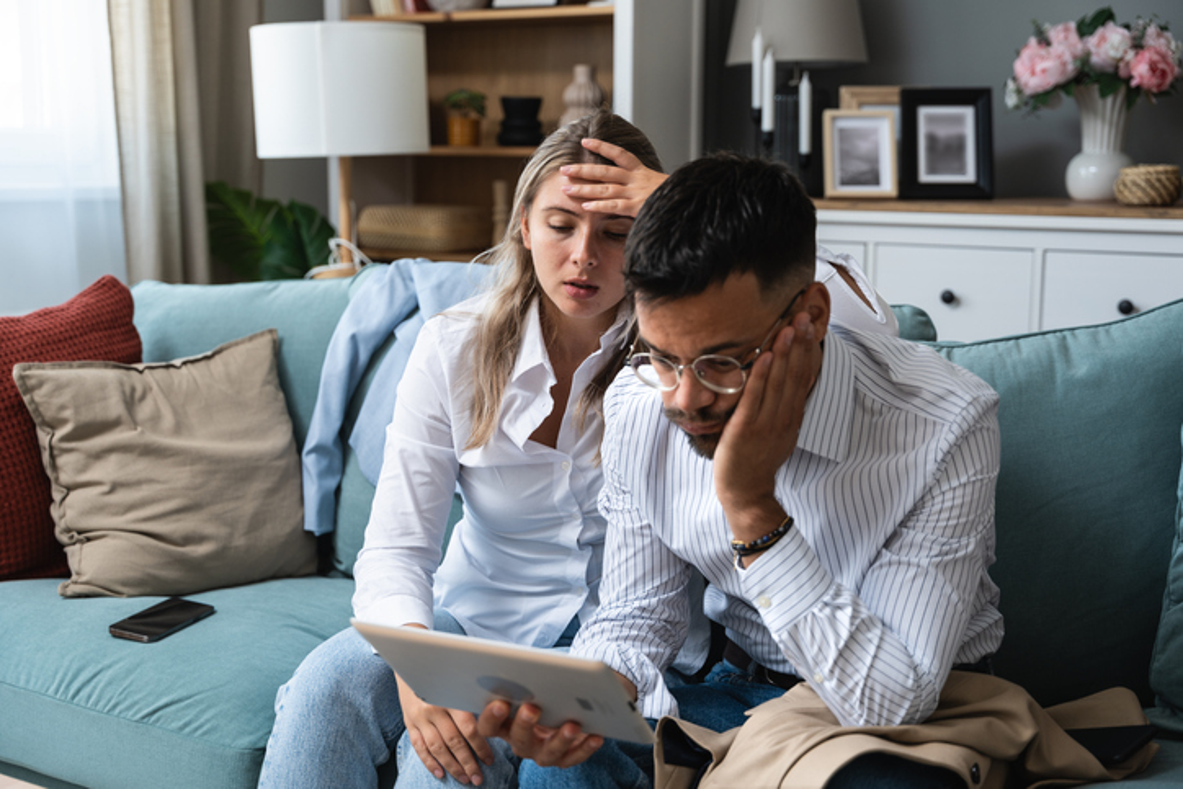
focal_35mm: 47
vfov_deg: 28.7
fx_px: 1541
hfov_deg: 42.0
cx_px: 592
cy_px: 394
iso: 125
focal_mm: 46.9
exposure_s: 1/100
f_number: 2.8
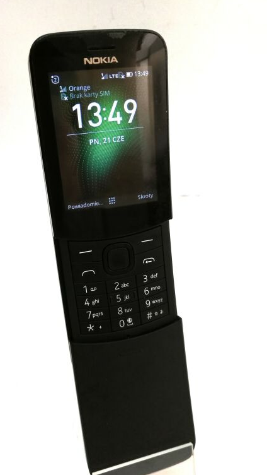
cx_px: 107
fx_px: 377
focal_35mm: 30
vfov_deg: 64.3
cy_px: 236
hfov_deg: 38.8
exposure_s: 1/33.3
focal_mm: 3.81
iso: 200
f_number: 2.2
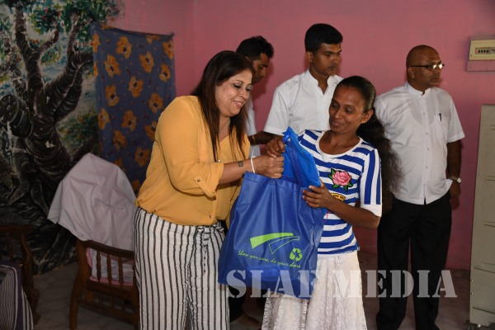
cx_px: 248
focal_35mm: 40
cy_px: 165
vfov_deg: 33.4
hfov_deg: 48.5
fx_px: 550
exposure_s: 1/160
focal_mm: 40
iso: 1000
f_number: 4.5
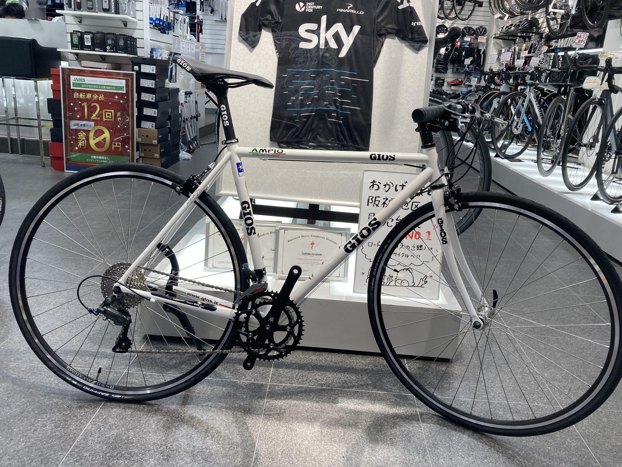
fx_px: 503
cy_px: 234
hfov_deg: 63.4
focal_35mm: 28
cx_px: 311
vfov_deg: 49.7
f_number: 1.8
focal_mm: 3.99
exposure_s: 1/120
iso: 64
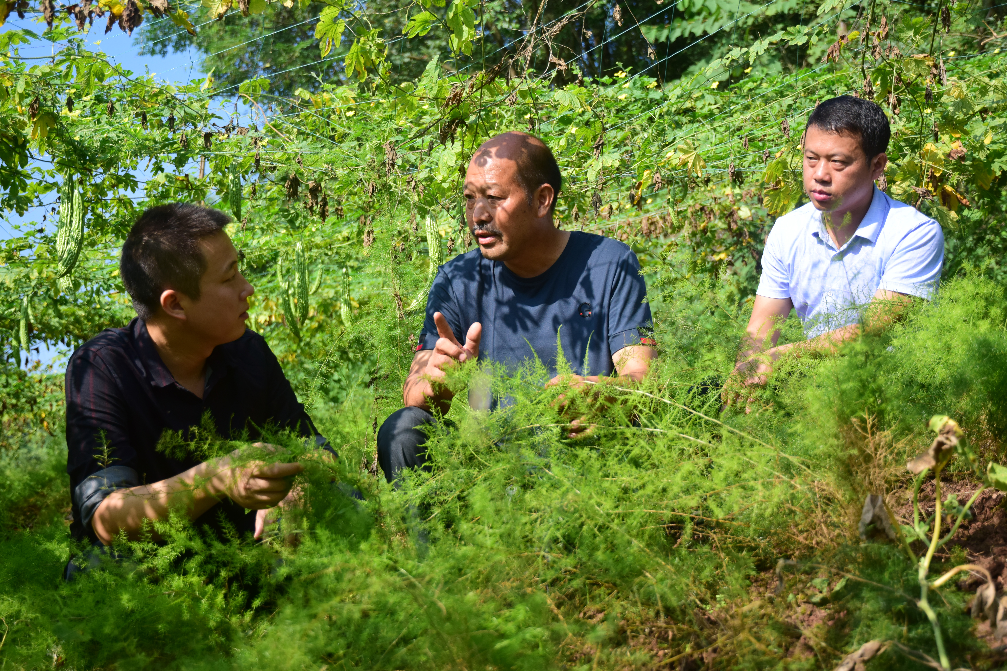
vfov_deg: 28.9
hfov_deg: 42.3
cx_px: 504
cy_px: 336
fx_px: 1301
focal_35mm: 46
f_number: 3.2
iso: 280
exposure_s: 1/2000
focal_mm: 31
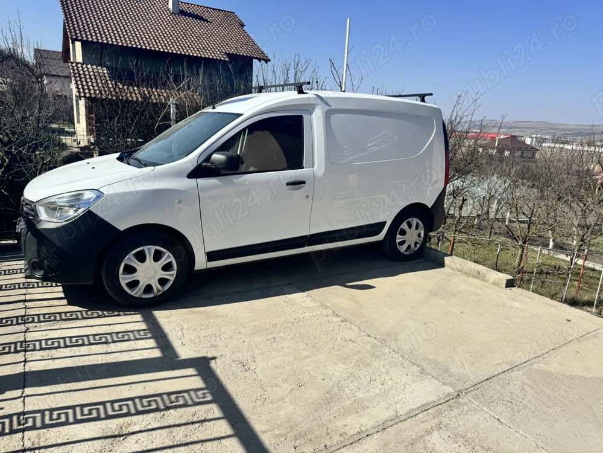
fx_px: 418
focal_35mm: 24
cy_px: 226
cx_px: 302
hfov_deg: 71.6
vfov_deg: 56.8
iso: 80
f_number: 1.78
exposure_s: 1/5814
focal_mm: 6.76
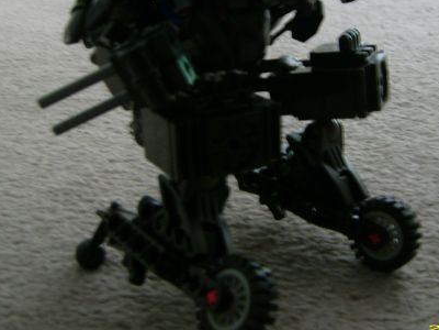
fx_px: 710
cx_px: 254
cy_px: 102
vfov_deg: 25.9
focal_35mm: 56
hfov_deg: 34.3
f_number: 2.8
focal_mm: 5.95
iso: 50
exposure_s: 1/3
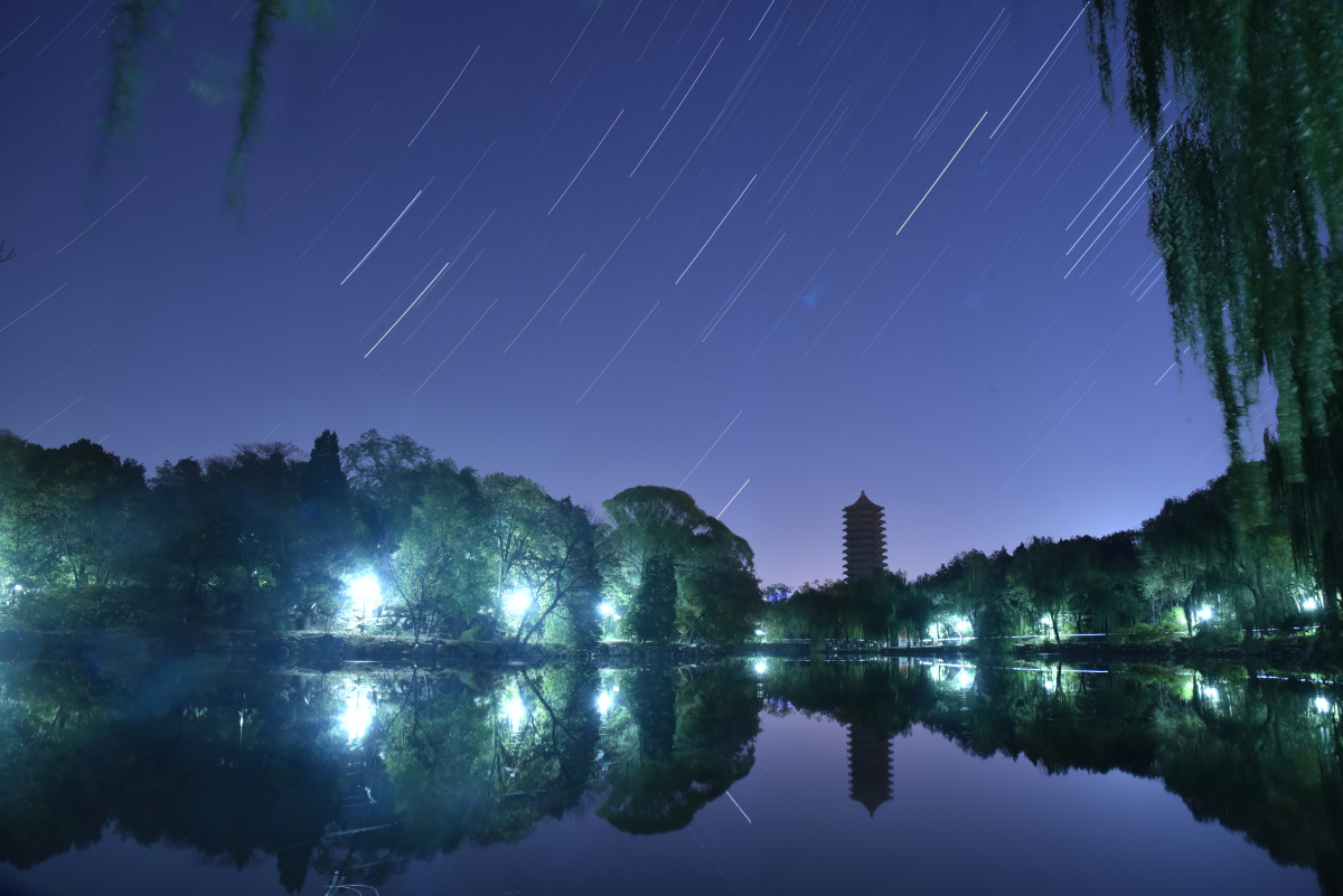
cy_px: 448
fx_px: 896
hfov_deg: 73.7
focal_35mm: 24
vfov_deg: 53.2
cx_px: 672
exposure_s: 39.9
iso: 800
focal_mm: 24
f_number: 13
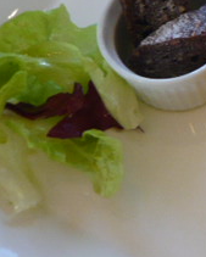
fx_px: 632
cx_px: 369
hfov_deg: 15.8
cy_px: 35
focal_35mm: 83
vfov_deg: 22.5
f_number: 2.8
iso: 125
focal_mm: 4.6
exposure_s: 1/30
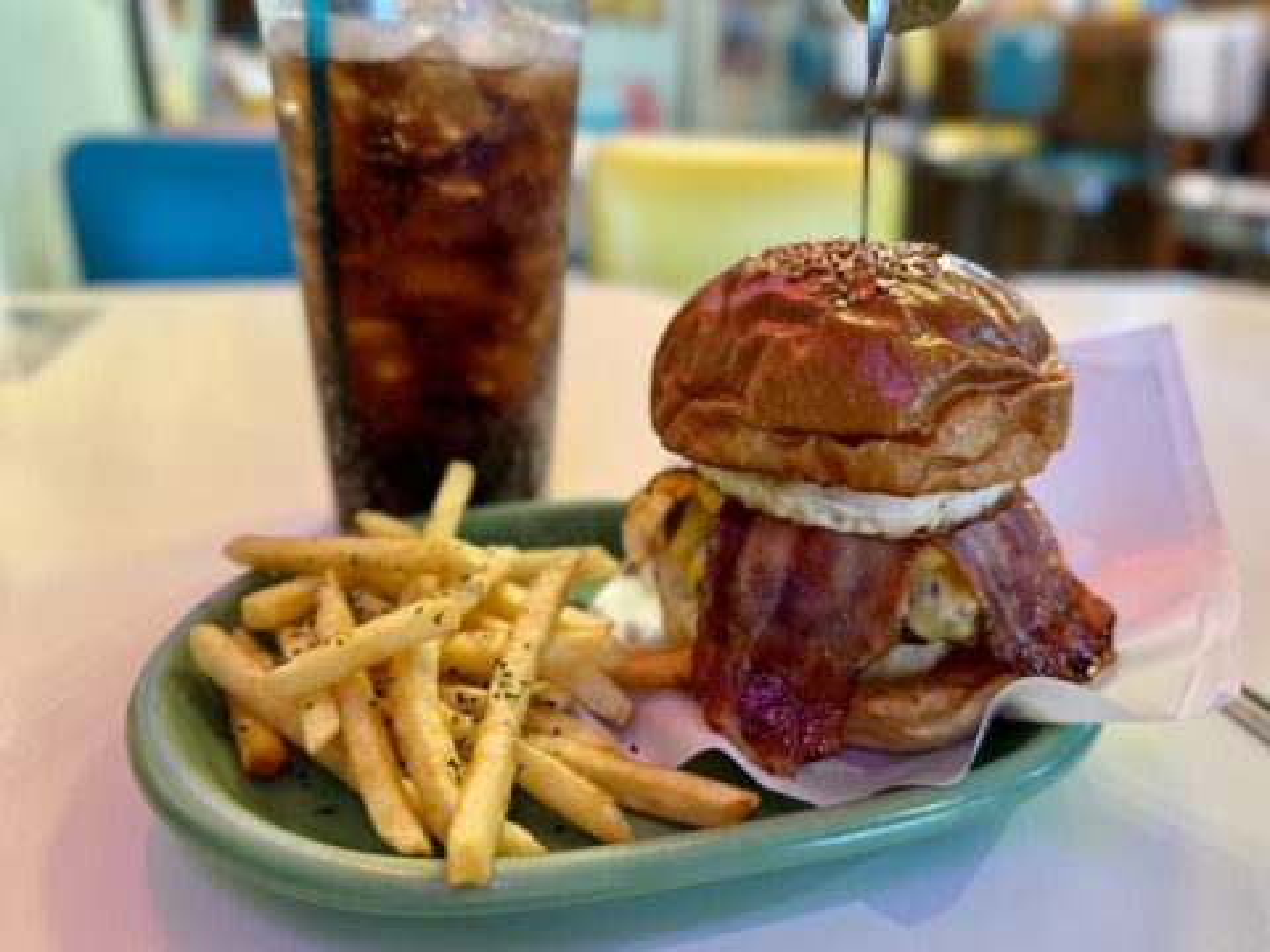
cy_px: 476
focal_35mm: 24
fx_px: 881
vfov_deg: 56.8
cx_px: 635
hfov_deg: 71.6
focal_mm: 6.76
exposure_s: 1/50
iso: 250
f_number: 1.78
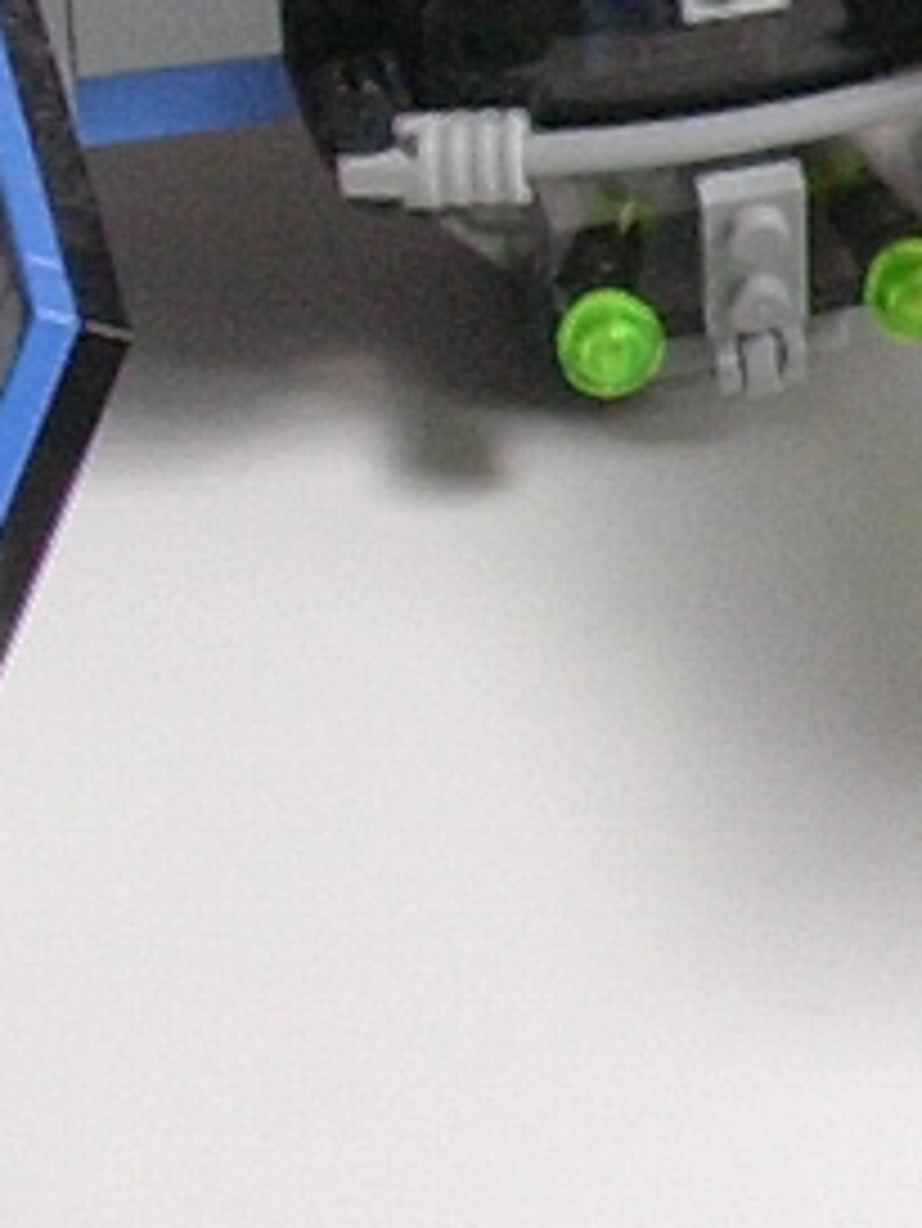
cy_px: 297
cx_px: 2537
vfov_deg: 7.5
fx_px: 9368
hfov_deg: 5.4
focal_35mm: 264
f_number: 2.9
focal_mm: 6.7
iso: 70
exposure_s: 1/47.9
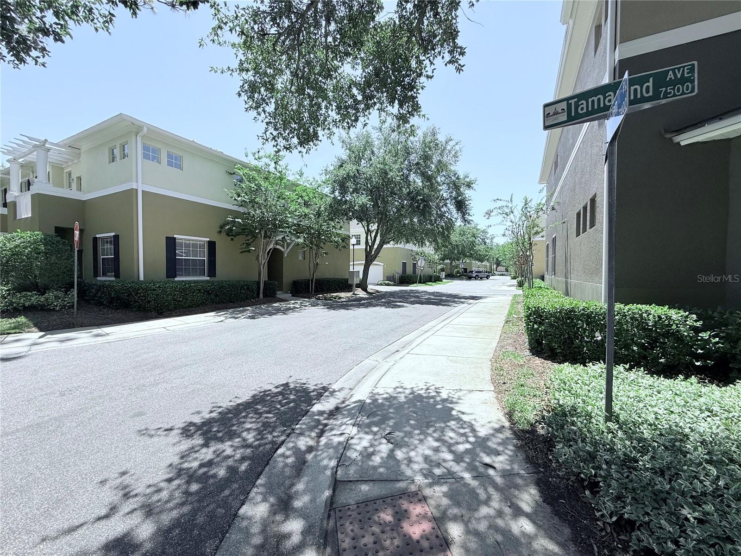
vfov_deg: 85.7
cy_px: 278
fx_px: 300
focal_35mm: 14
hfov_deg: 102.1
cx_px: 370
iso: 50
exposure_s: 1/1572
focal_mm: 2.22
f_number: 2.2
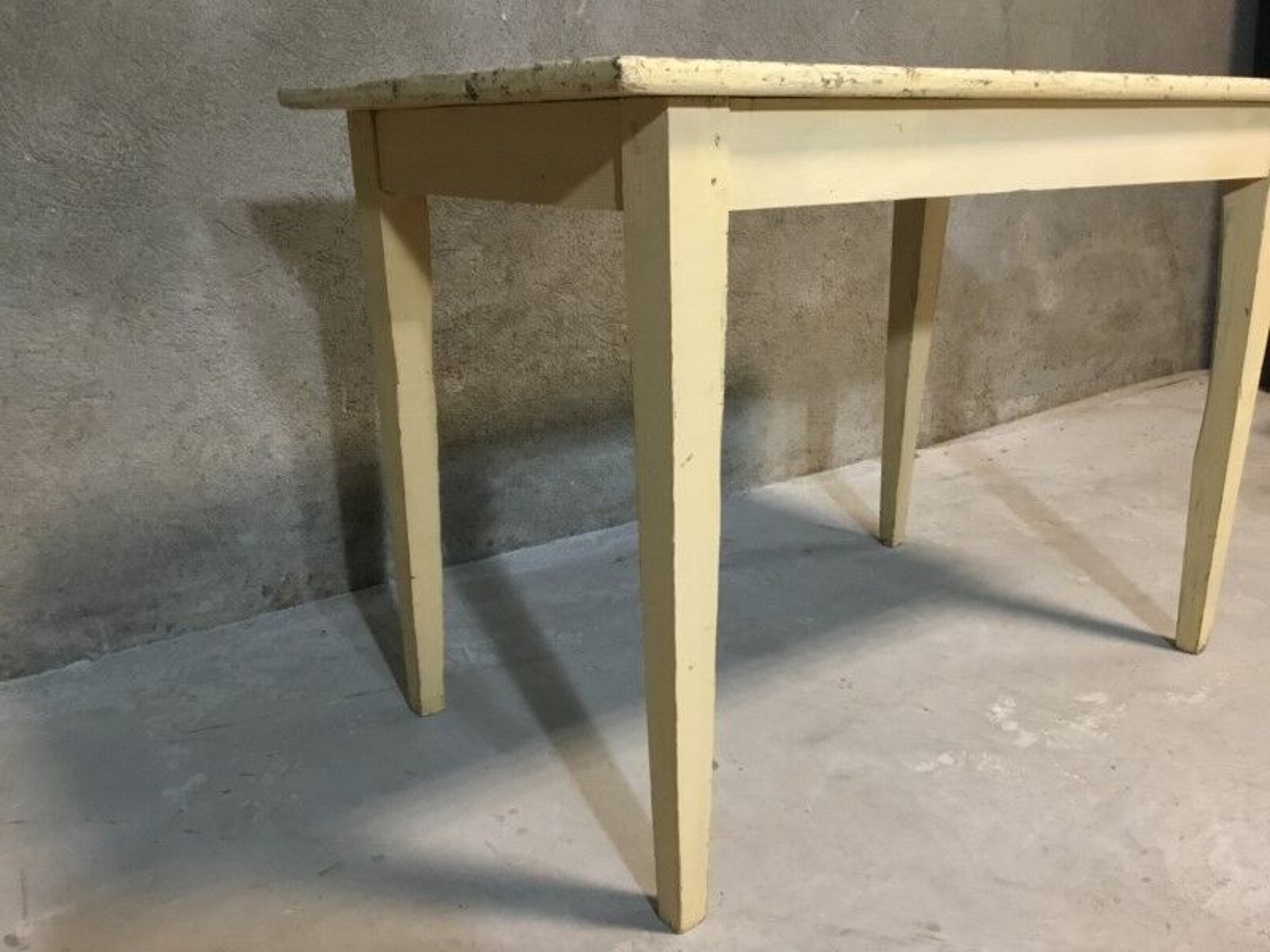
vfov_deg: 45.4
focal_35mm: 31
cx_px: 635
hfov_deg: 58.4
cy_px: 476
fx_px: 1137
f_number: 2.4
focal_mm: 3.3
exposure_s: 1/20
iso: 200
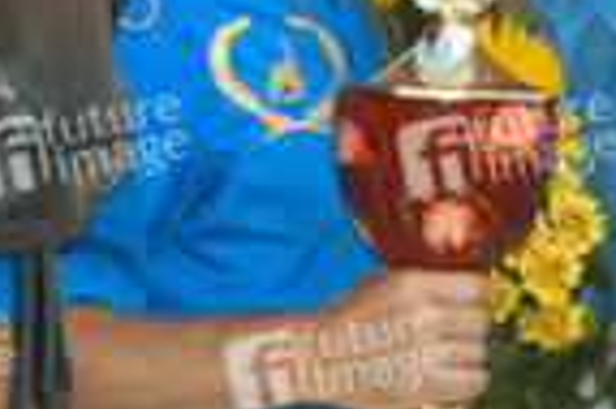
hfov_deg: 3.6
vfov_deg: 2.4
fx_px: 9691
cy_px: 39
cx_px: 394
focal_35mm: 567
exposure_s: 1/125
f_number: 7.1
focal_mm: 120
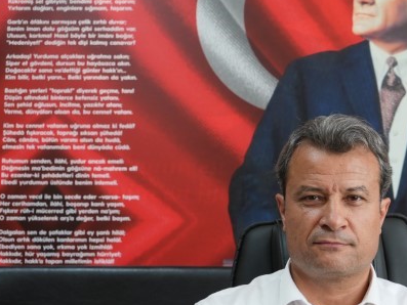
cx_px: 345
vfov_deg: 13.9
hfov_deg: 18.3
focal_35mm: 106
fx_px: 1247
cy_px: 218
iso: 320
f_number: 4
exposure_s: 1/40
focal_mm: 38
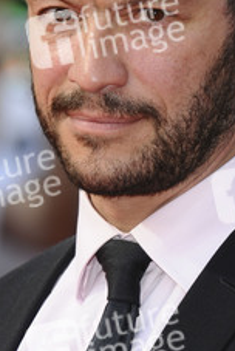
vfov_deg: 3.9
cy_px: 110
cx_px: 151
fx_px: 5154
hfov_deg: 2.6
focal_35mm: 528
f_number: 6.3
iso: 200
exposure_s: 1/250
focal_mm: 200
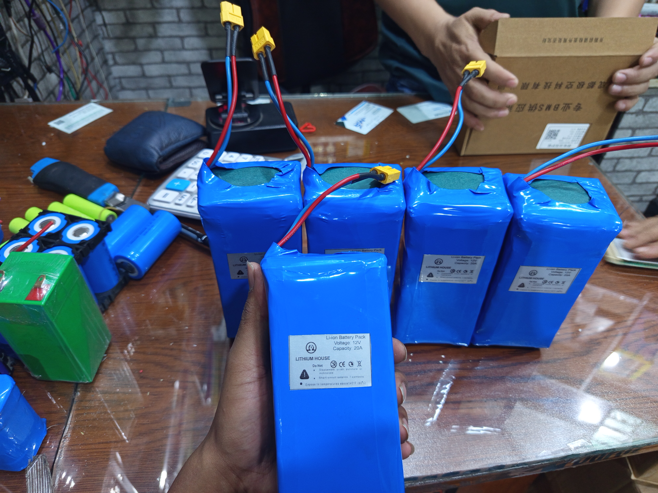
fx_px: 456
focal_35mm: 24
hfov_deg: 71.6
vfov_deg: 56.8
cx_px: 329
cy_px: 246
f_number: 1.7
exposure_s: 1/33.3
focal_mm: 5.24
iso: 771
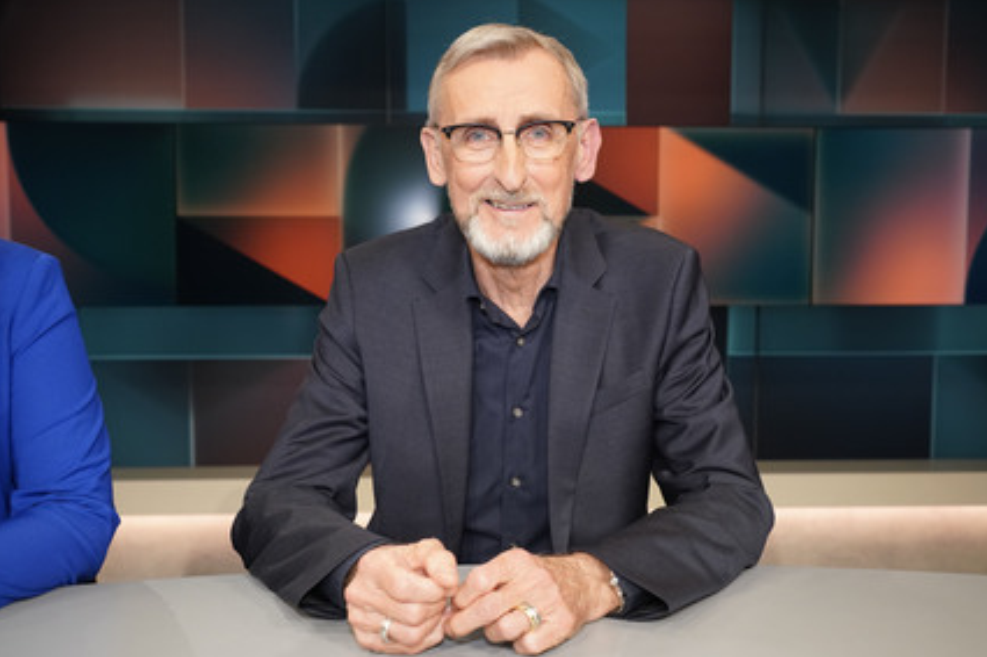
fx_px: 959
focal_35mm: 35
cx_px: 500
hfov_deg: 54.5
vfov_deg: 37.8
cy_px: 341
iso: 2000
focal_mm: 33
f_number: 5
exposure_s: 1/160
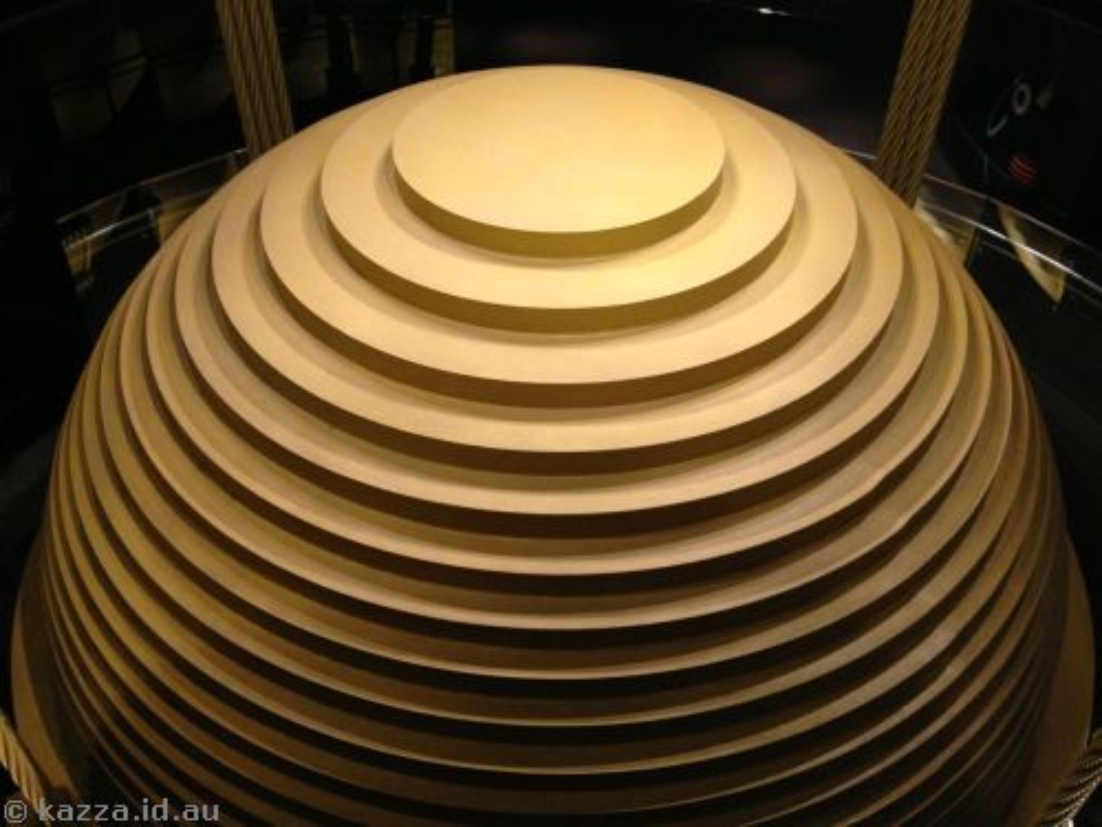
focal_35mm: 33
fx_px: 1051
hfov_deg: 55.4
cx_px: 551
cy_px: 414
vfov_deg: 42.9
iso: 250
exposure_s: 1/20
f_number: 2.4
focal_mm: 4.13
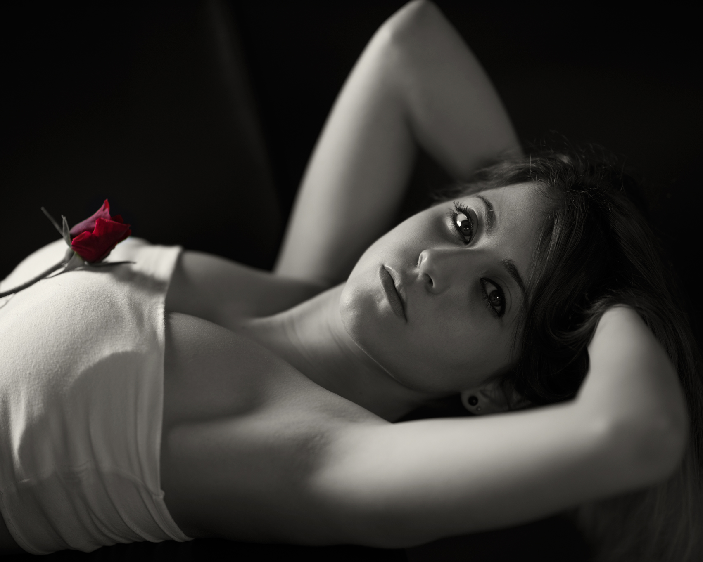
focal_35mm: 96
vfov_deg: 16.0
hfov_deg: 20.0
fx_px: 1998
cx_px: 356
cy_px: 282
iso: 64
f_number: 1.4
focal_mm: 85
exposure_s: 1/200
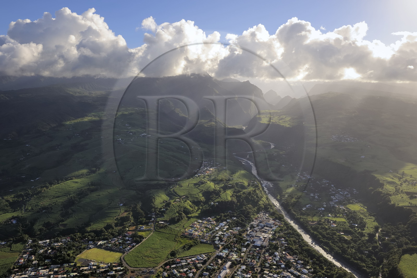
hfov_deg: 63.7
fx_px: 336
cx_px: 208
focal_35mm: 29
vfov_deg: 44.9
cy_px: 139
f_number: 10
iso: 400
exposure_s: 1/640
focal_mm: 29
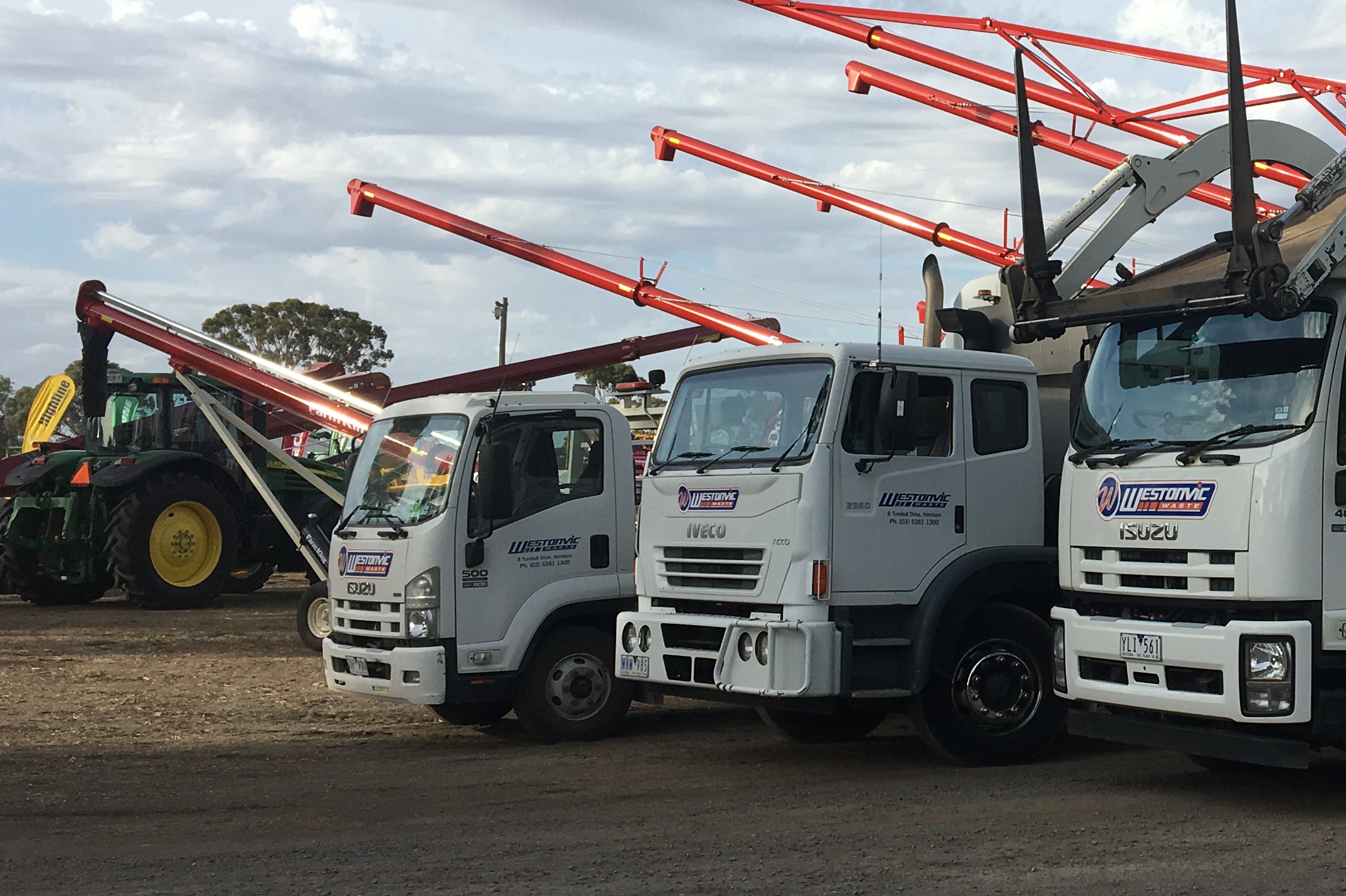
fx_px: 2131
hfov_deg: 33.4
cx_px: 1188
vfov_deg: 23.8
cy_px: 403
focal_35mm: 57
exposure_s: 1/1241
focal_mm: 4.15
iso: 25
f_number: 2.2
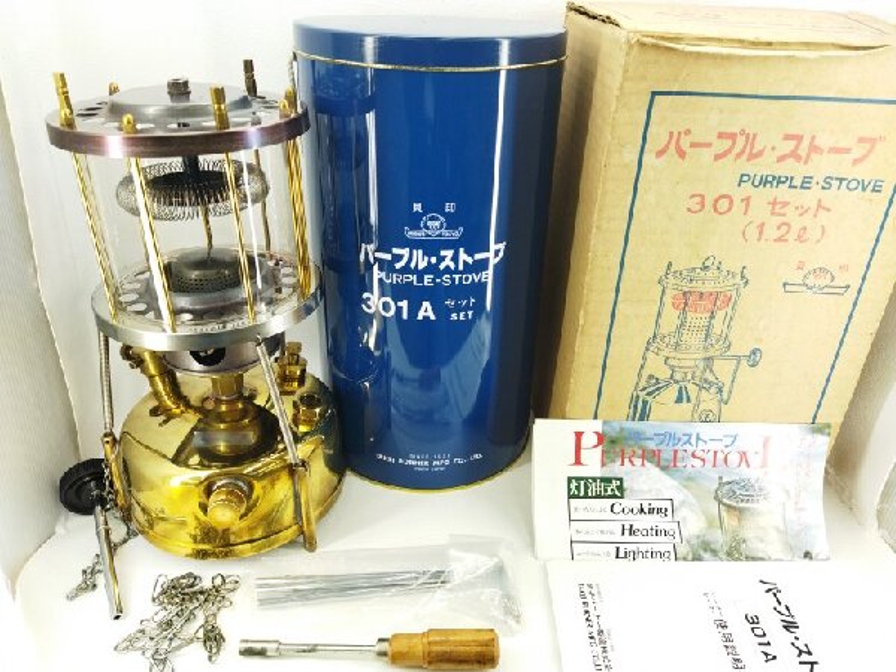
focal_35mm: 27
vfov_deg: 51.4
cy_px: 336
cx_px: 448
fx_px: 699
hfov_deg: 65.3
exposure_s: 1/121
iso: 100
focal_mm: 4.71
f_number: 1.79
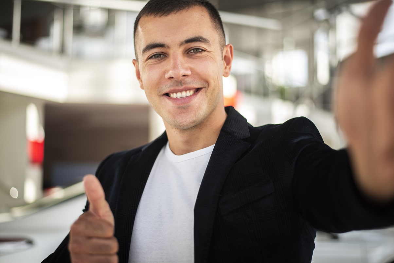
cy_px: 132
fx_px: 547
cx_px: 197
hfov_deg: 39.6
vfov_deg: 27.0
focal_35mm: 50
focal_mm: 50
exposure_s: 1/640
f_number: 1.8
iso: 100
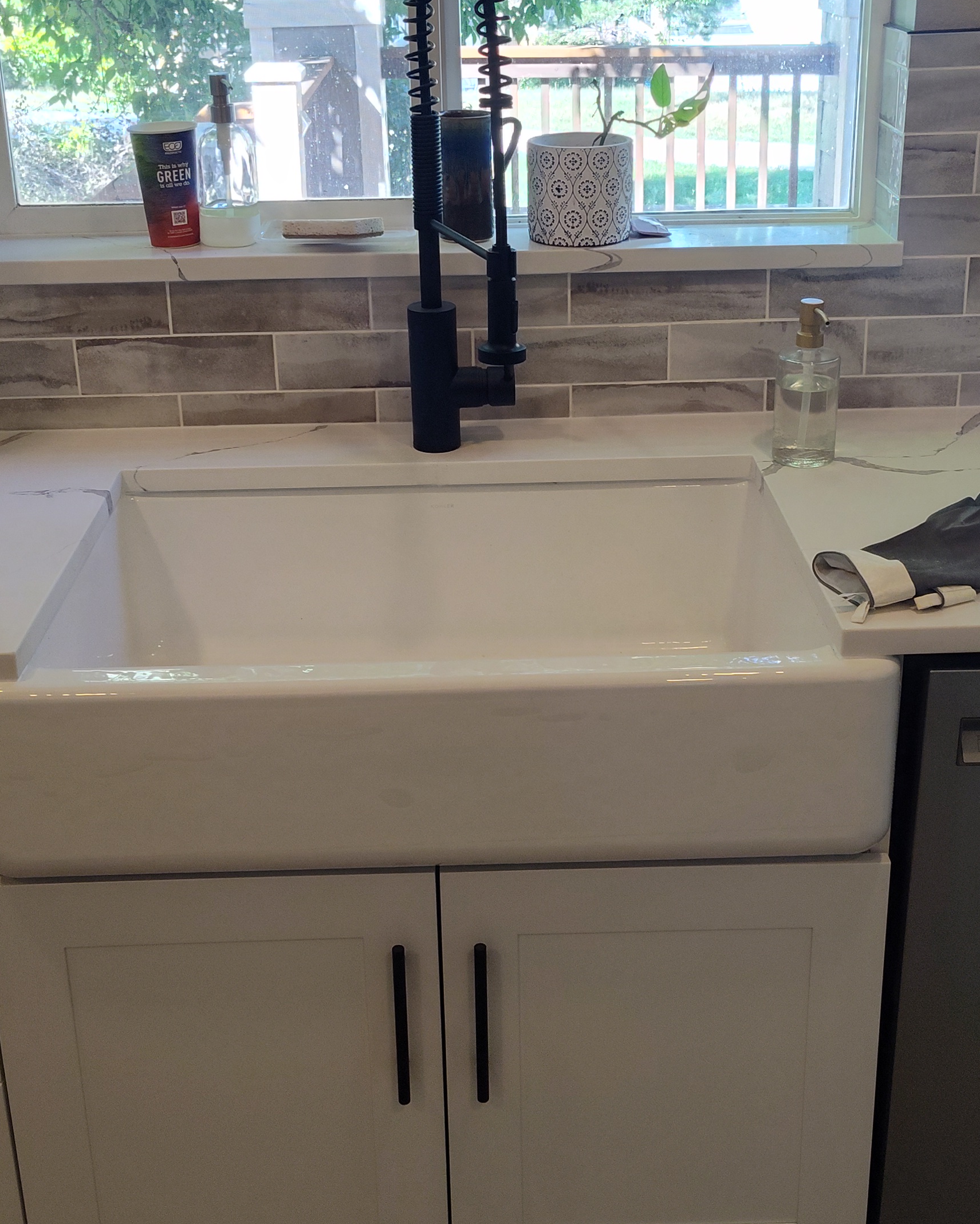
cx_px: 503
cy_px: 468
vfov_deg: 42.6
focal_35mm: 43
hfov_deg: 34.9
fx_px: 1559
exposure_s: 1/120
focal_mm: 5.56
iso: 314
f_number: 1.8
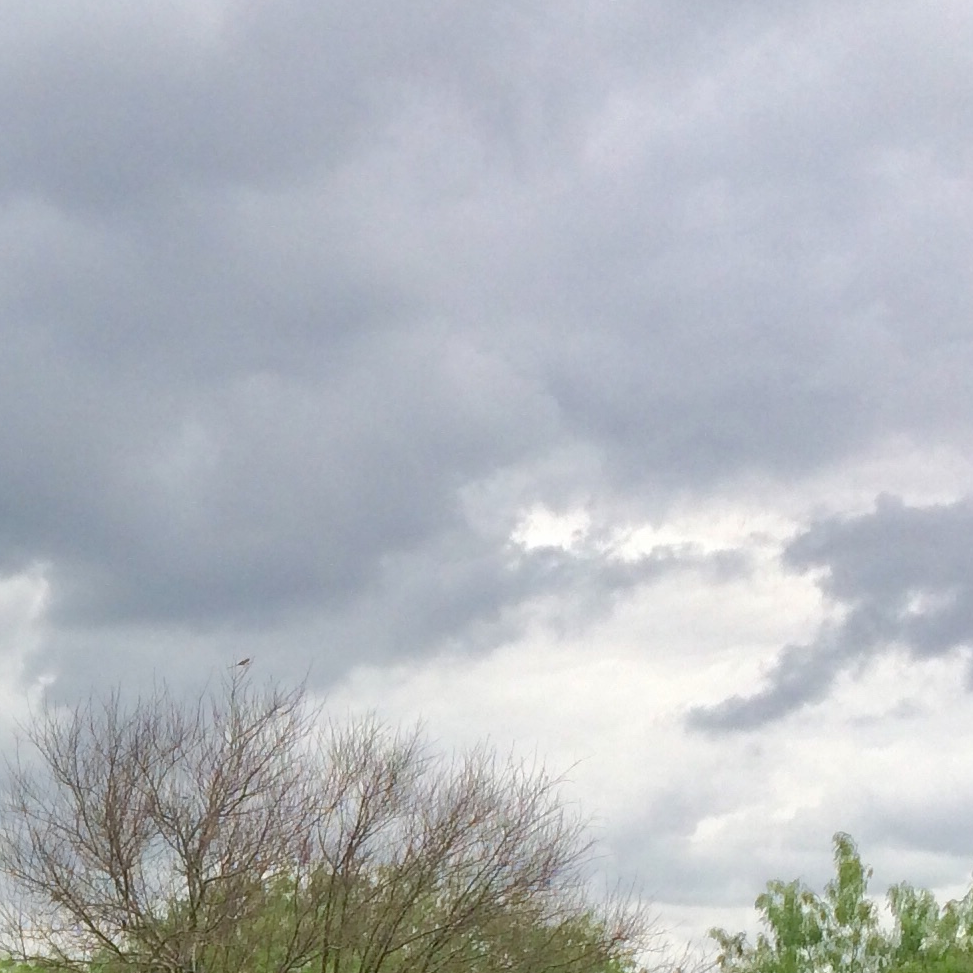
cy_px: 1012
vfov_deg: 19.5
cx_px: -167
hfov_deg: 19.1
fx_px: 2735
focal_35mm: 86
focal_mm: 4.15
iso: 32
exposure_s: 1/1786
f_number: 2.2
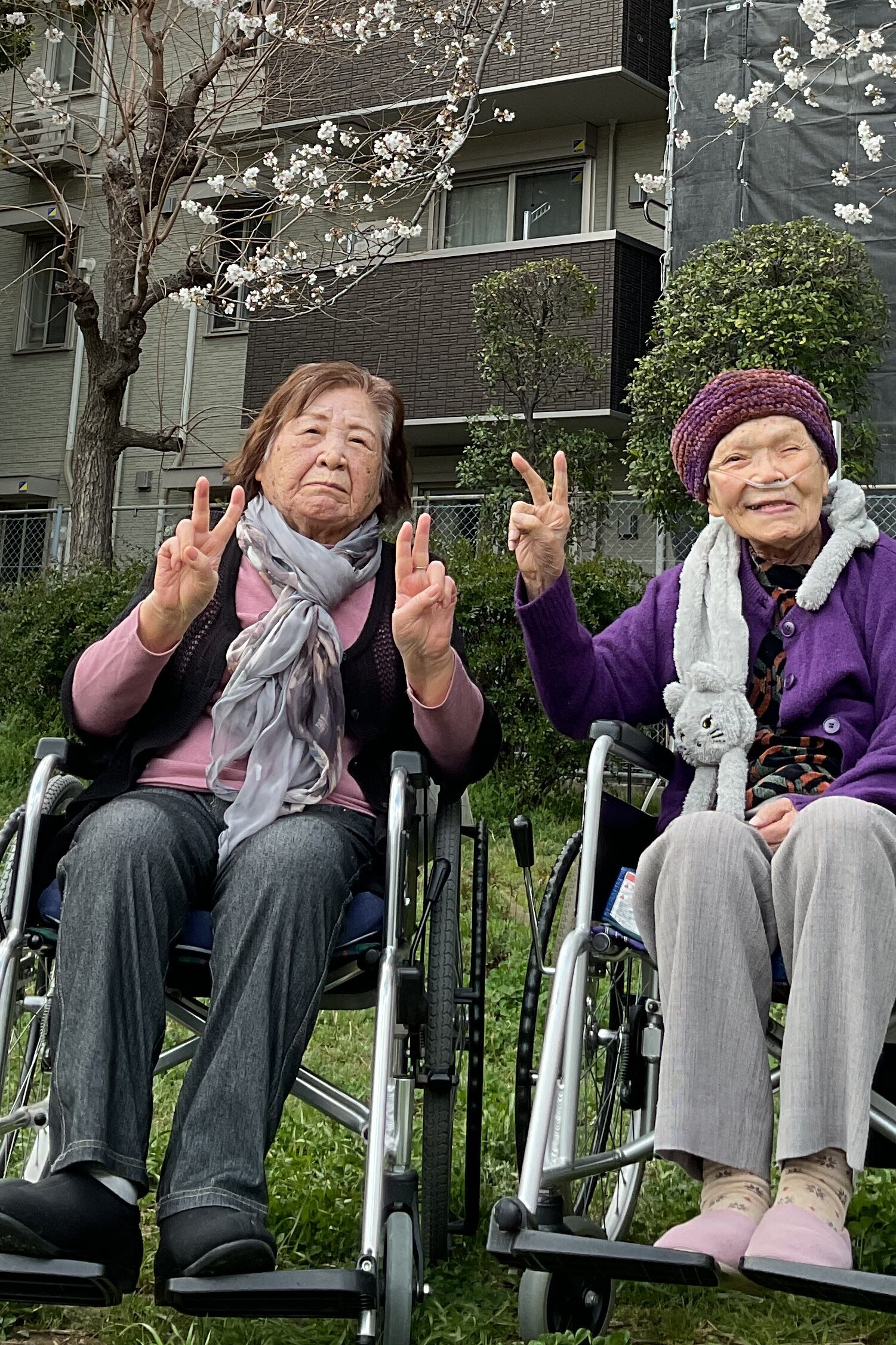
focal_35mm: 54
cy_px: 216
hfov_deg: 25.0
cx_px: 525
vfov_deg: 35.3
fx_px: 2016
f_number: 1.8
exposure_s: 1/457
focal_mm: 3
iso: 16
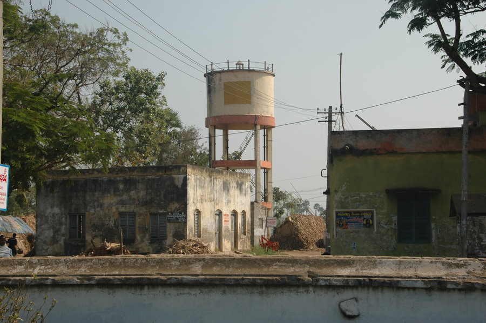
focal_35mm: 78
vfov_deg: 17.5
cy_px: 162
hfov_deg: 26.0
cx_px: 243
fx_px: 1052
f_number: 8
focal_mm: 52
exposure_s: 1/250
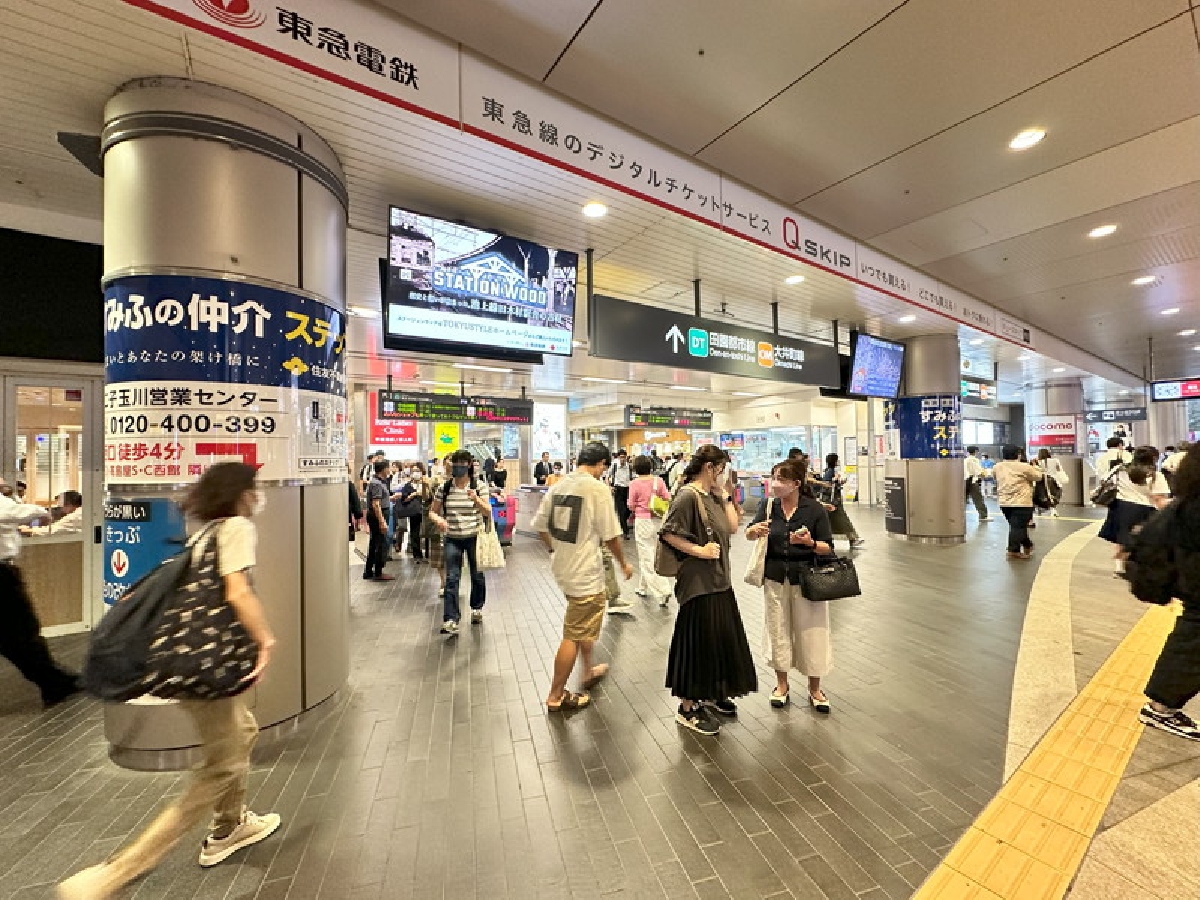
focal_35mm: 14
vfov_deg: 85.7
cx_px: 600
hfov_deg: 102.1
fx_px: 485
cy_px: 450
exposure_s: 1/50
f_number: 2.2
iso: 320
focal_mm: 2.22
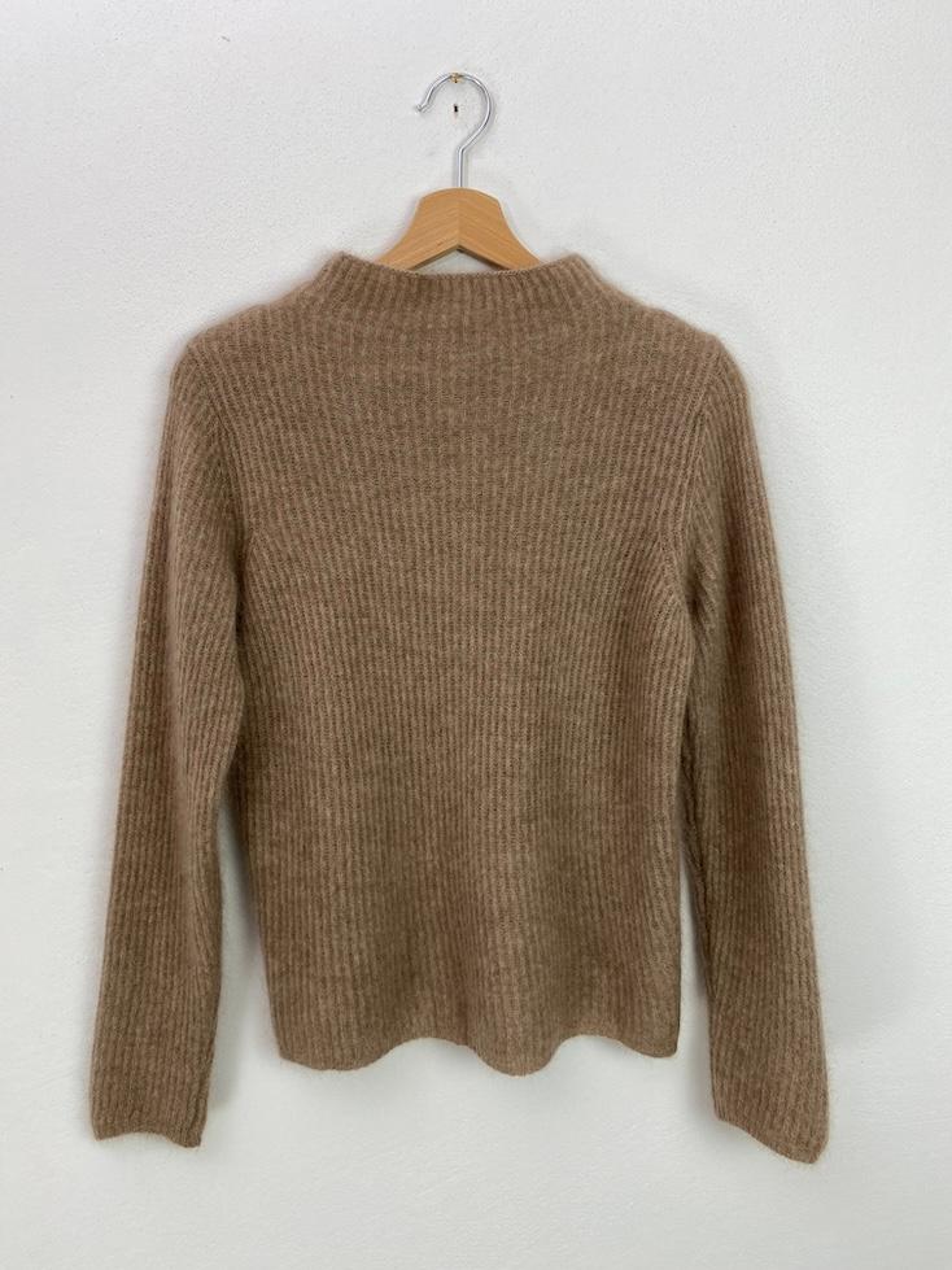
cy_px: 635
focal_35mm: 26
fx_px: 954
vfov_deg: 67.3
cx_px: 476
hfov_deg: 53.1
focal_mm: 4.25
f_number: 1.8
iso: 40
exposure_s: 1/100
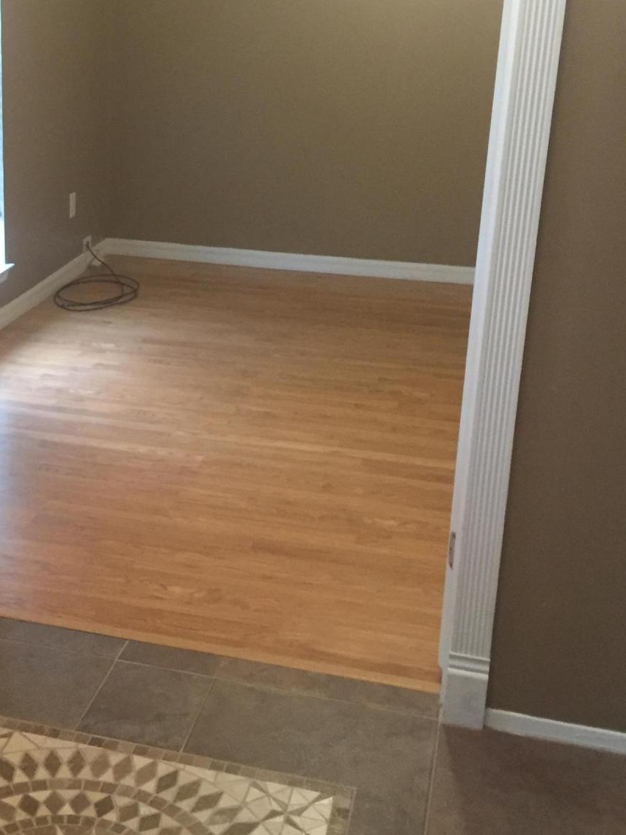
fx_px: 1229
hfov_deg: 28.0
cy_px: 341
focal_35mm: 51
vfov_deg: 37.4
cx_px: 125
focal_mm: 4.15
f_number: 2.2
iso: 250
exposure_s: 1/17
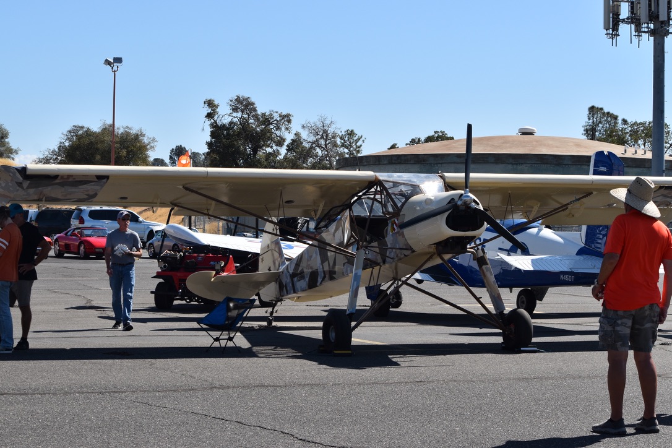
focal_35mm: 82
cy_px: 224
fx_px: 1540
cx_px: 336
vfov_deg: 16.6
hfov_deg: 24.6
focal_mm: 55
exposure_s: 1/500
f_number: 11
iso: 200
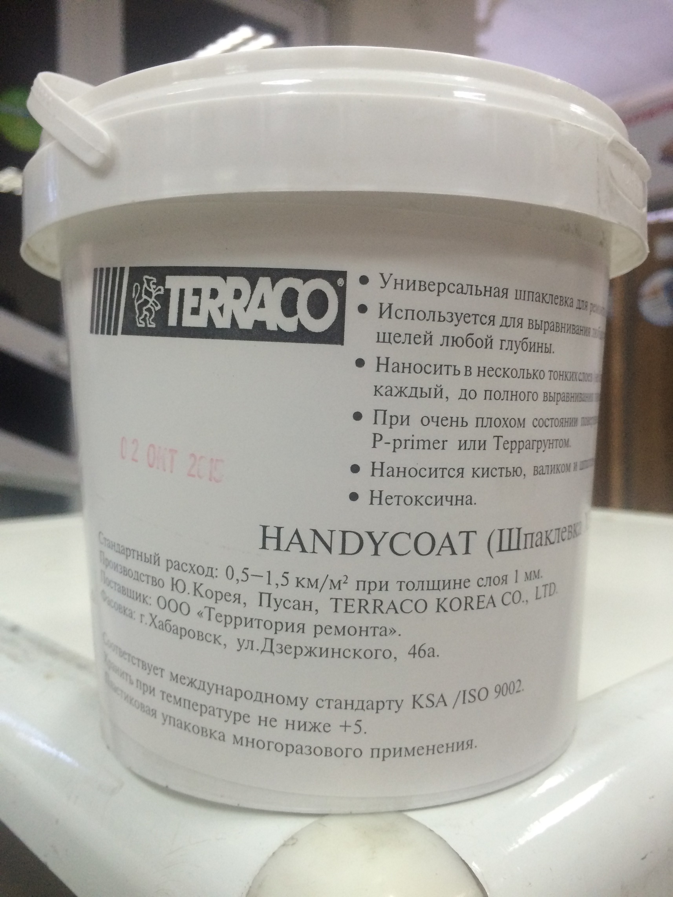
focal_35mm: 29
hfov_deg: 48.2
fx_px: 752
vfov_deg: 61.7
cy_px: 448
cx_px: 336
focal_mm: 4.15
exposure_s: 1/33
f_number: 2.2
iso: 64
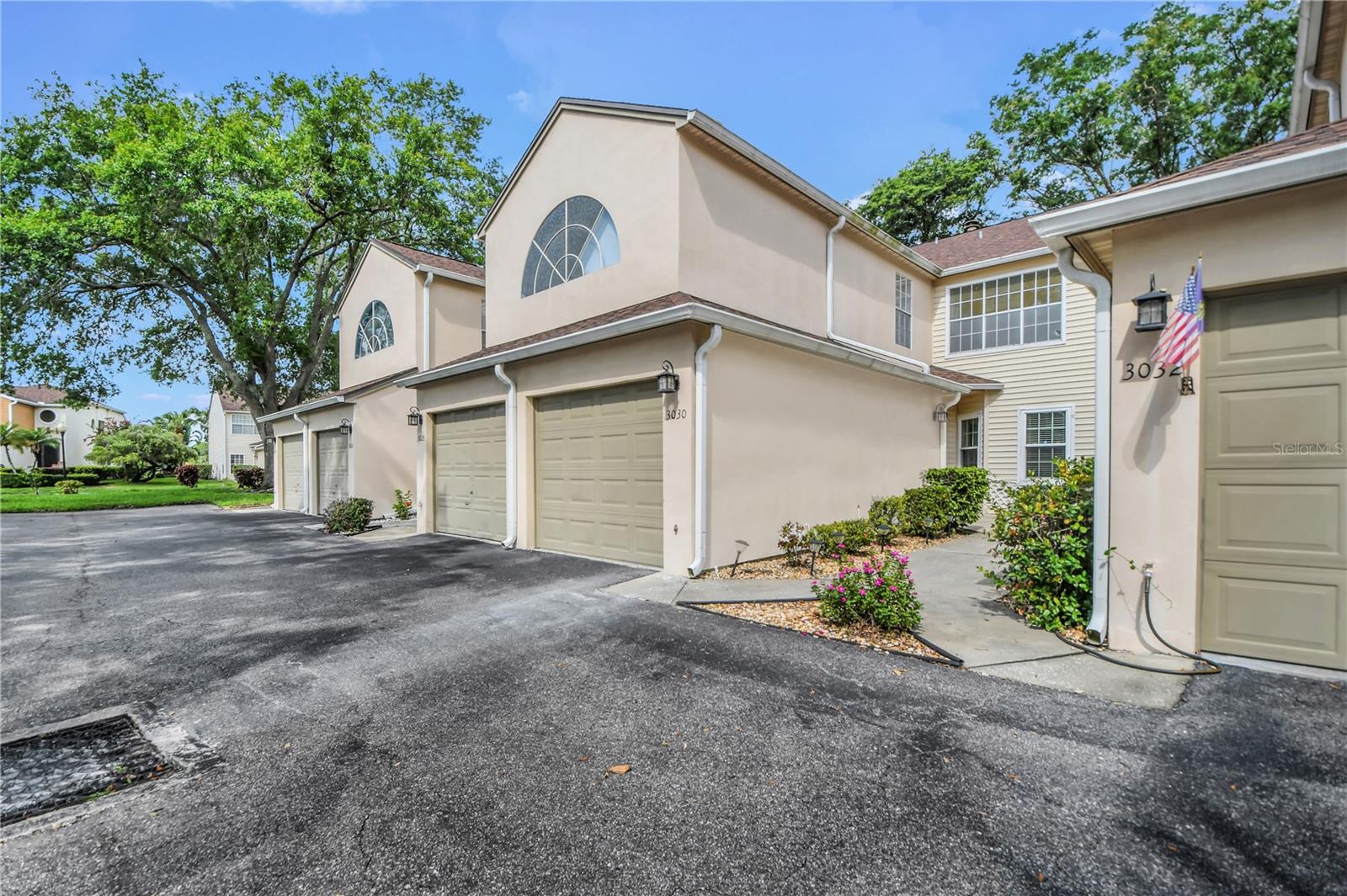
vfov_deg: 77.3
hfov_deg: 100.4
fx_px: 561
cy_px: 448
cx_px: 674
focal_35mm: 15
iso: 100
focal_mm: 10
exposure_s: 1/100
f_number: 7.1
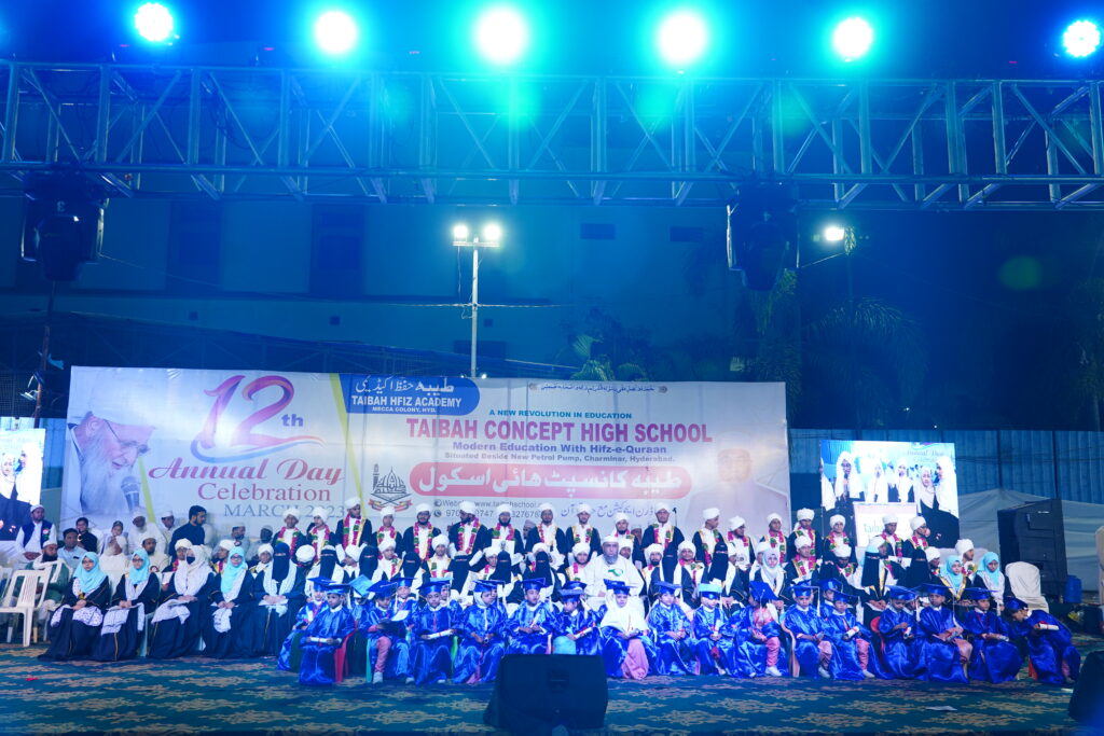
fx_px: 951
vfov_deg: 42.3
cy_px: 368
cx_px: 552
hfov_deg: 60.3
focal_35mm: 31
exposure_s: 1/160
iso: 1000
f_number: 4
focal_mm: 31
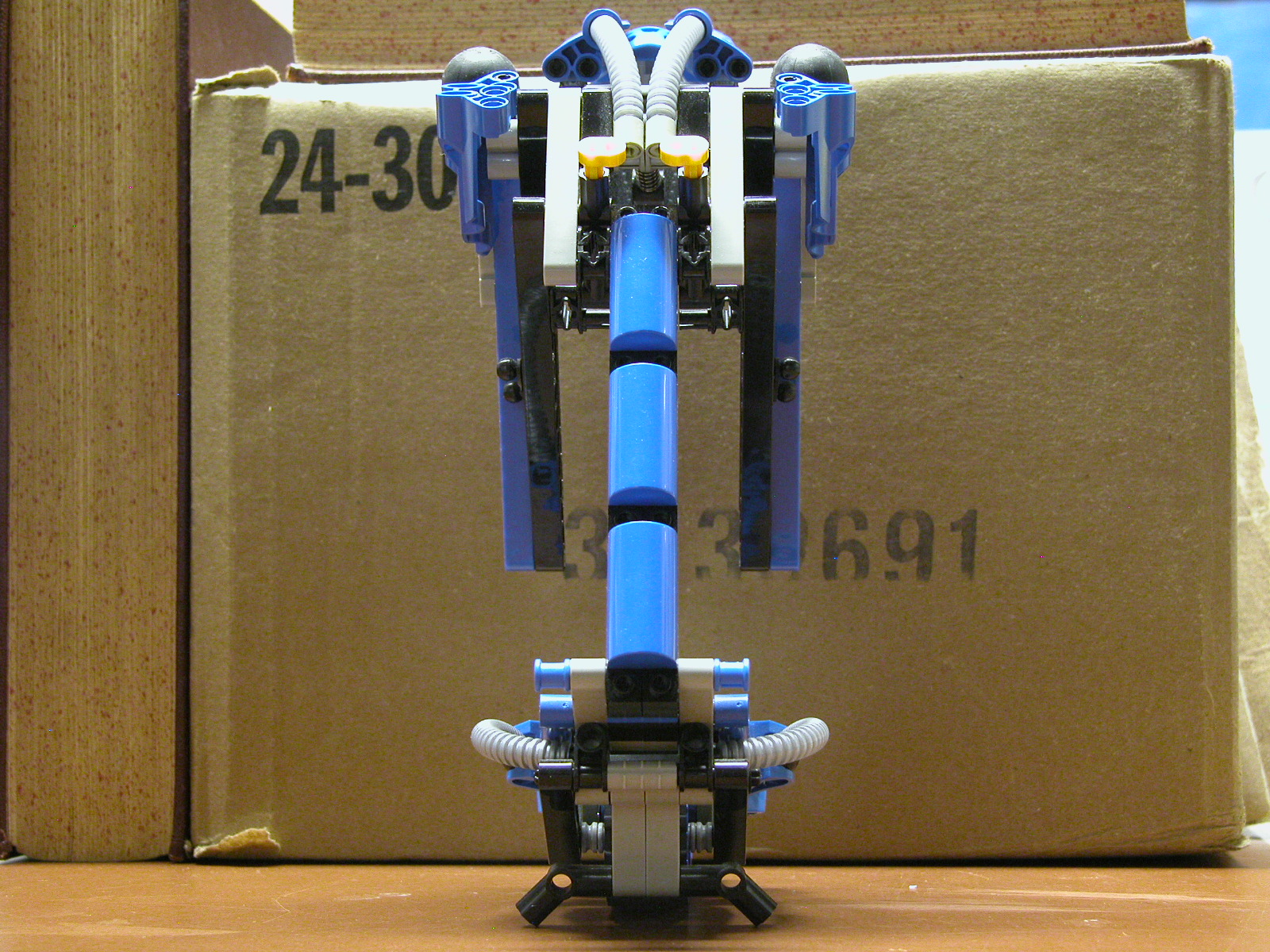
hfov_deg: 25.3
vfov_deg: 19.1
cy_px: 476
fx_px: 2825
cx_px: 635
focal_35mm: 77
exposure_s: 1/5
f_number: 3.4
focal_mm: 19.9
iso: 400
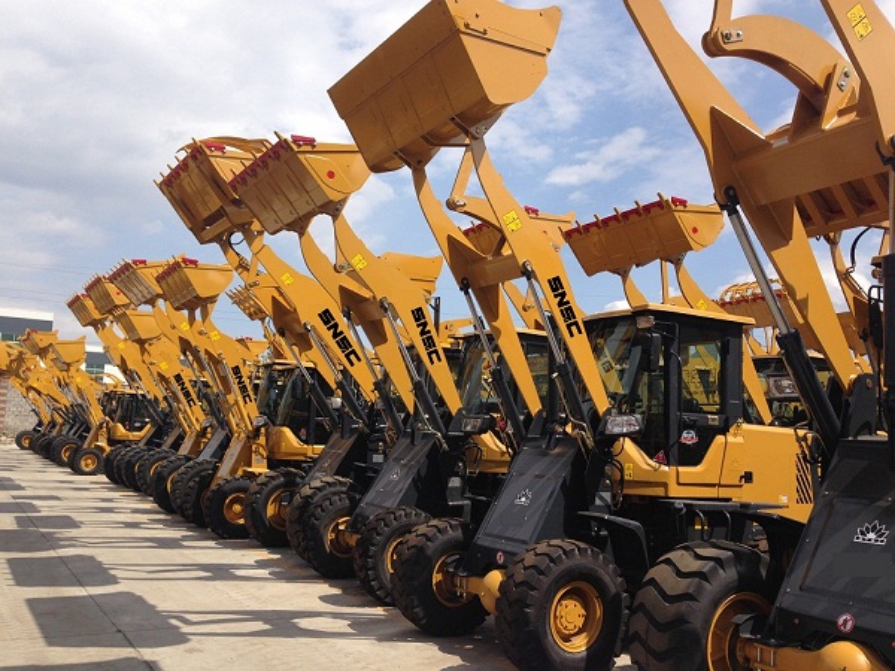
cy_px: 336
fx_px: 853
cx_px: 448
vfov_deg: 42.9
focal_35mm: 33
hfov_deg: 55.4
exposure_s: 1/1938
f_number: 2.4
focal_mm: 4.12
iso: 50
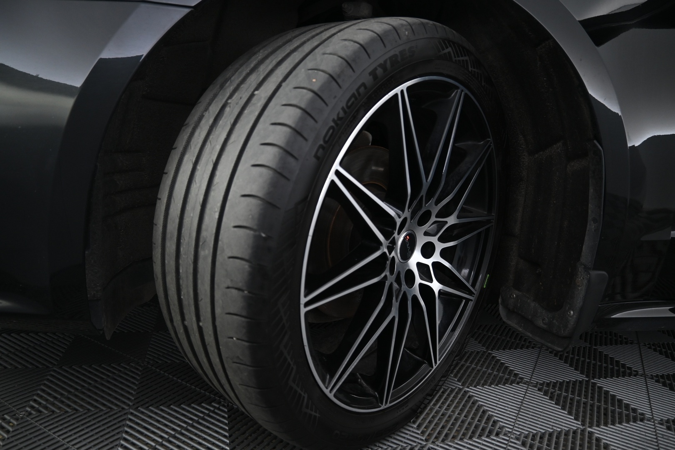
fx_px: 450
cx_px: 338
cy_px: 225
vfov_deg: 53.1
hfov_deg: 73.7
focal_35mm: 24
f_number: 3.5
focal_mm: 16
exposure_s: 1/25
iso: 640
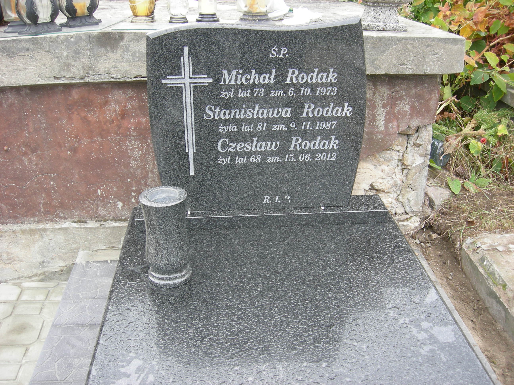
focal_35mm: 36
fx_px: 535
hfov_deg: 51.4
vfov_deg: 39.7
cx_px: 257
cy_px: 192
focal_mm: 7.5
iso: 64
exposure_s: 1/57.1
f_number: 3
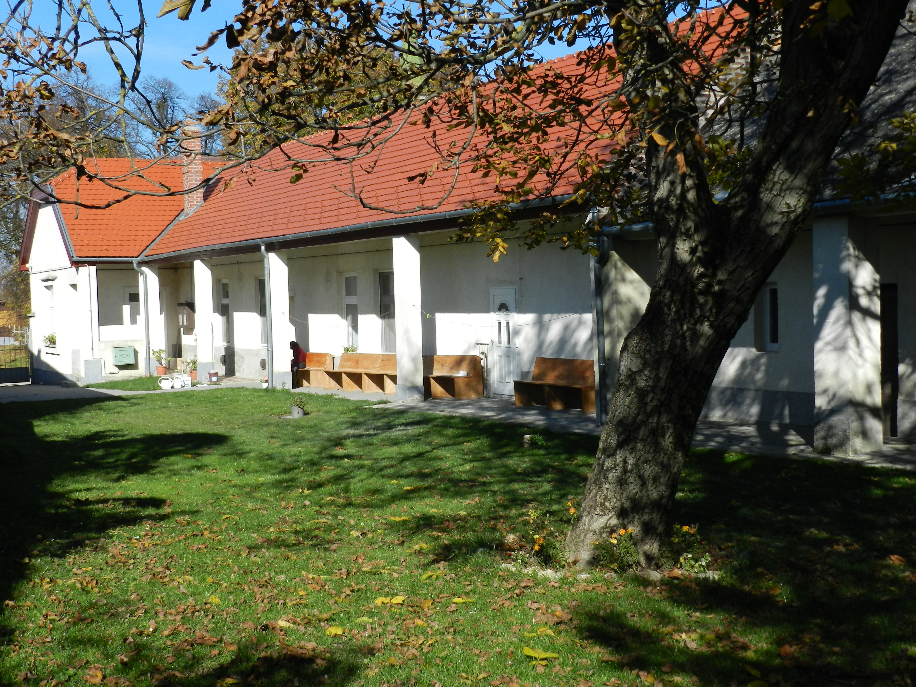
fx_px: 1217
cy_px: 344
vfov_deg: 31.5
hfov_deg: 41.2
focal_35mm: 46
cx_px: 458
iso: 200
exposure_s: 1/1500
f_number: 4.2
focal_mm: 8.1
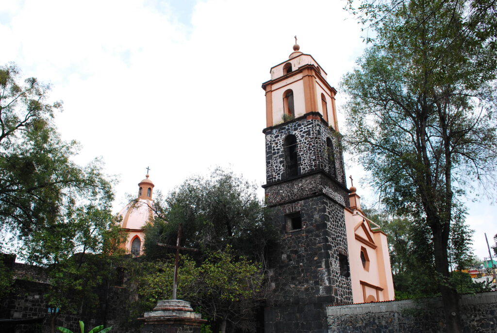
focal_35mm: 27
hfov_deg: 67.3
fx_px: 373
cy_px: 166
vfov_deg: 48.0
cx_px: 248
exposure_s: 1/200
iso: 200
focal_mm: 18
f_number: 8
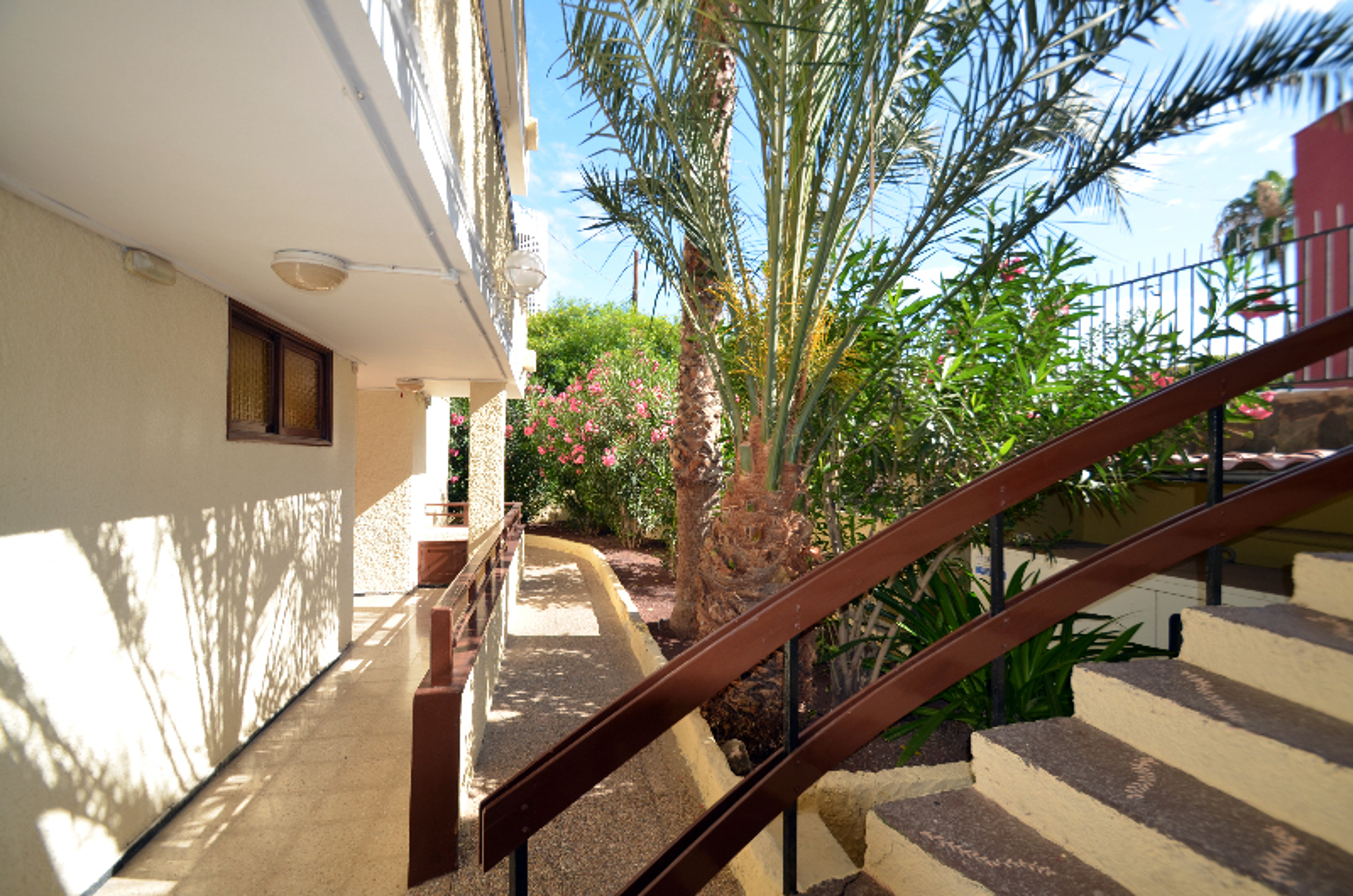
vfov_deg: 77.1
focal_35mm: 15
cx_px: 676
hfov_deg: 100.5
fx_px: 563
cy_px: 448
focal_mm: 10
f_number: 6.3
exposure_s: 1/200
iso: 100
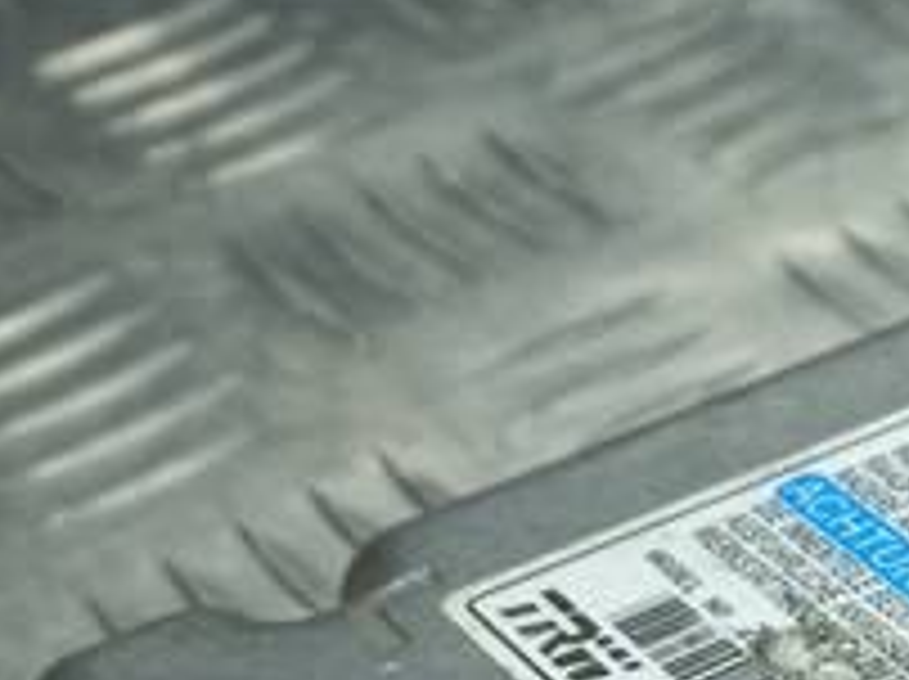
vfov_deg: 11.1
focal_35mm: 127
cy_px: 1054
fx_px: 3331
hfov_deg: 14.9
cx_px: 1143
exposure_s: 1/100
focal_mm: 4.6
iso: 40
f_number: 1.8
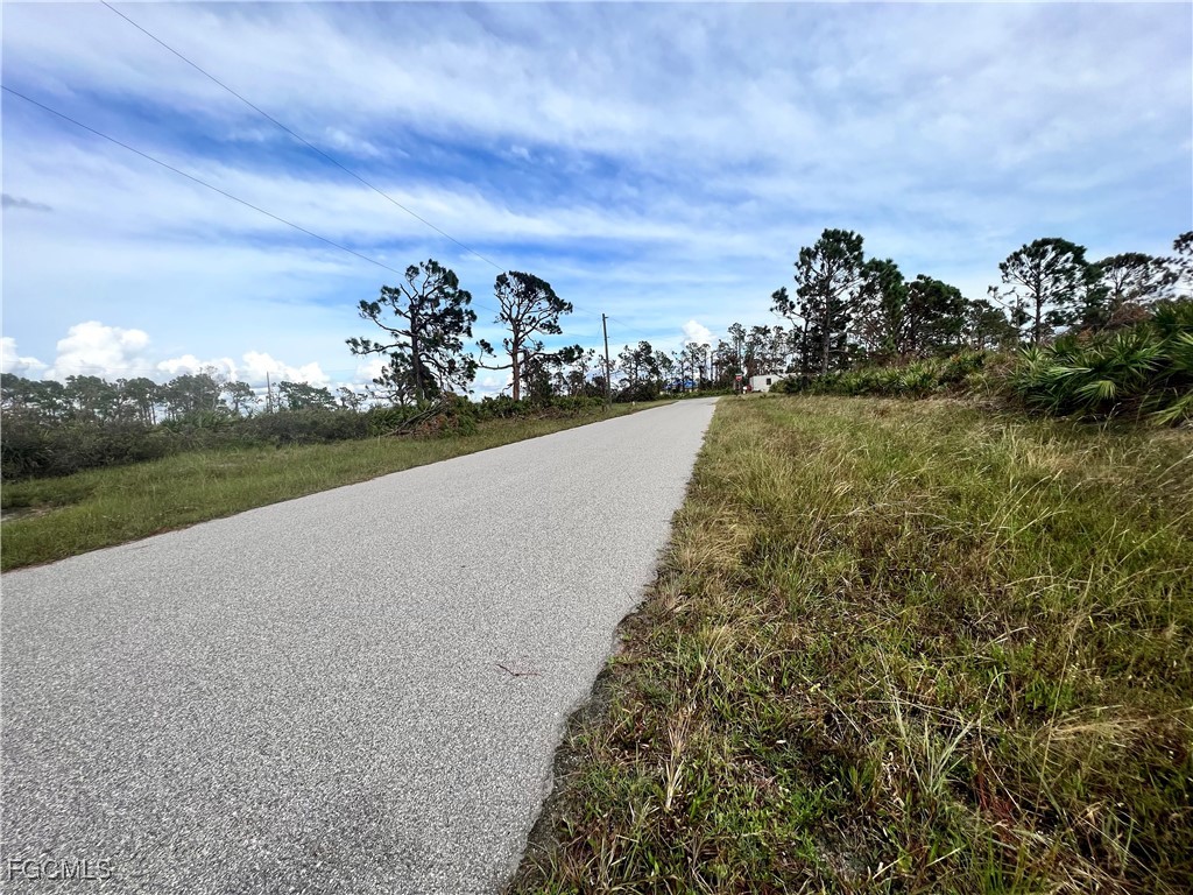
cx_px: 596
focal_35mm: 13
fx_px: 448
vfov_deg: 89.9
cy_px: 448
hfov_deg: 106.2
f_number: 1.8
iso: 32
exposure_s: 1/1845
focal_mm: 1.57
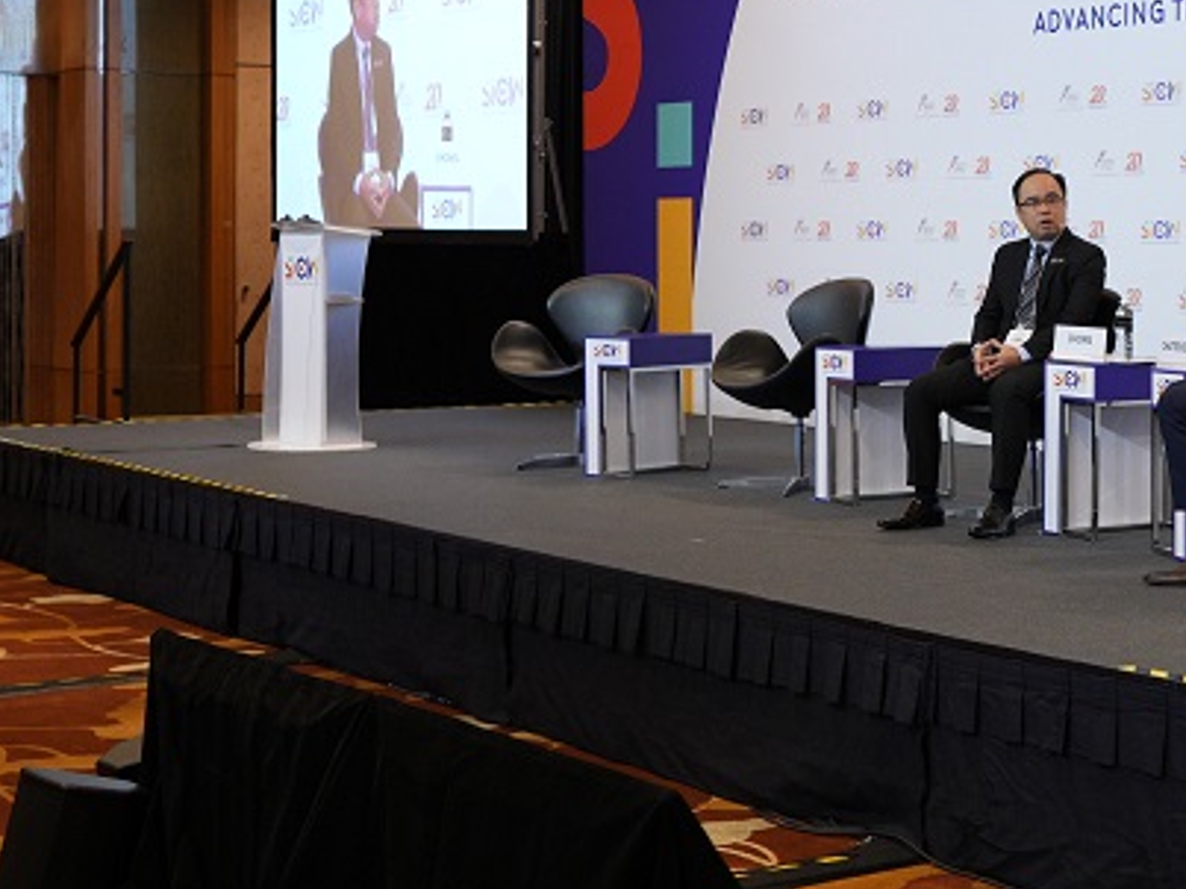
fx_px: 2500
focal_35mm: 73
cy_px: 277
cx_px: 1198
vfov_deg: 20.1
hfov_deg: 25.3
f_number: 2.8
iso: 800
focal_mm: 24
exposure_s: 1/160
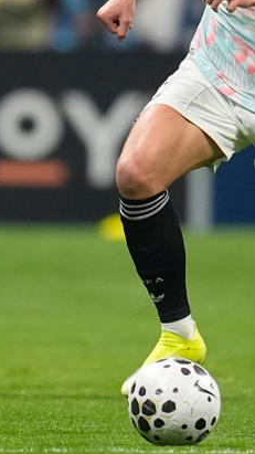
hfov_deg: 0.8
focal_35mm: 1567
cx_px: 111
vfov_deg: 1.4
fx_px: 18848
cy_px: 82
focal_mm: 400
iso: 2000
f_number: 2.8
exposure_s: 1/2000
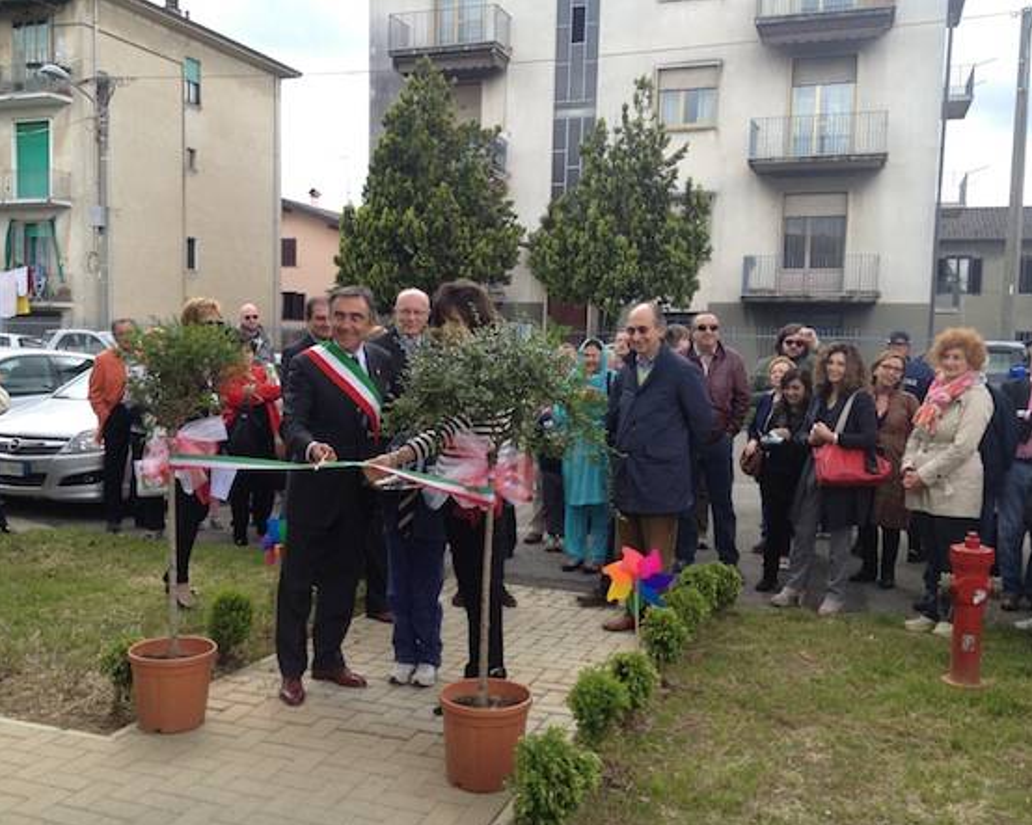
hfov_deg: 49.1
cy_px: 417
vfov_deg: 40.1
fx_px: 1130
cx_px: 481
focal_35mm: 37
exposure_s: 1/339
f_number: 2.4
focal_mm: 4.28
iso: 50
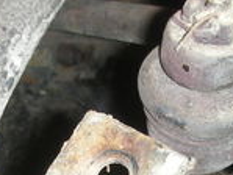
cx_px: 55
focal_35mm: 150
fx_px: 1010
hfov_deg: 13.1
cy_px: 275
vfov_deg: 9.6
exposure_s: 1/60
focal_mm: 5.8
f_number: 2.8
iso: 50
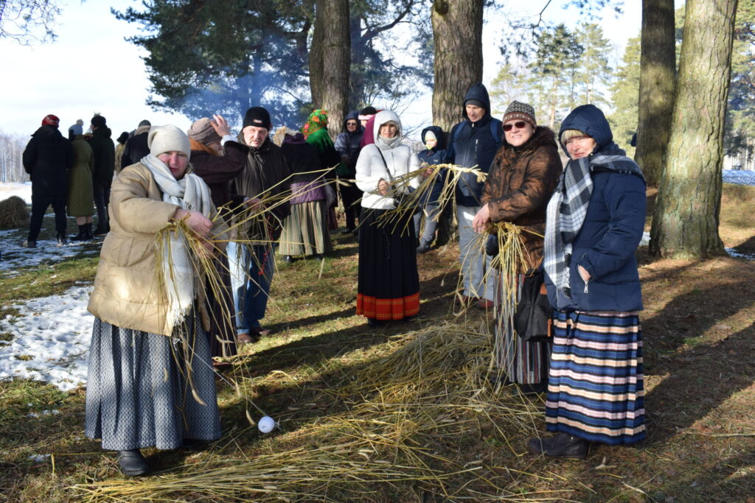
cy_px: 252
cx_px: 378
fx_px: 692
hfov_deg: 57.2
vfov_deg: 40.0
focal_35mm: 33
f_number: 11
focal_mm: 22
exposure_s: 1/160
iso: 400
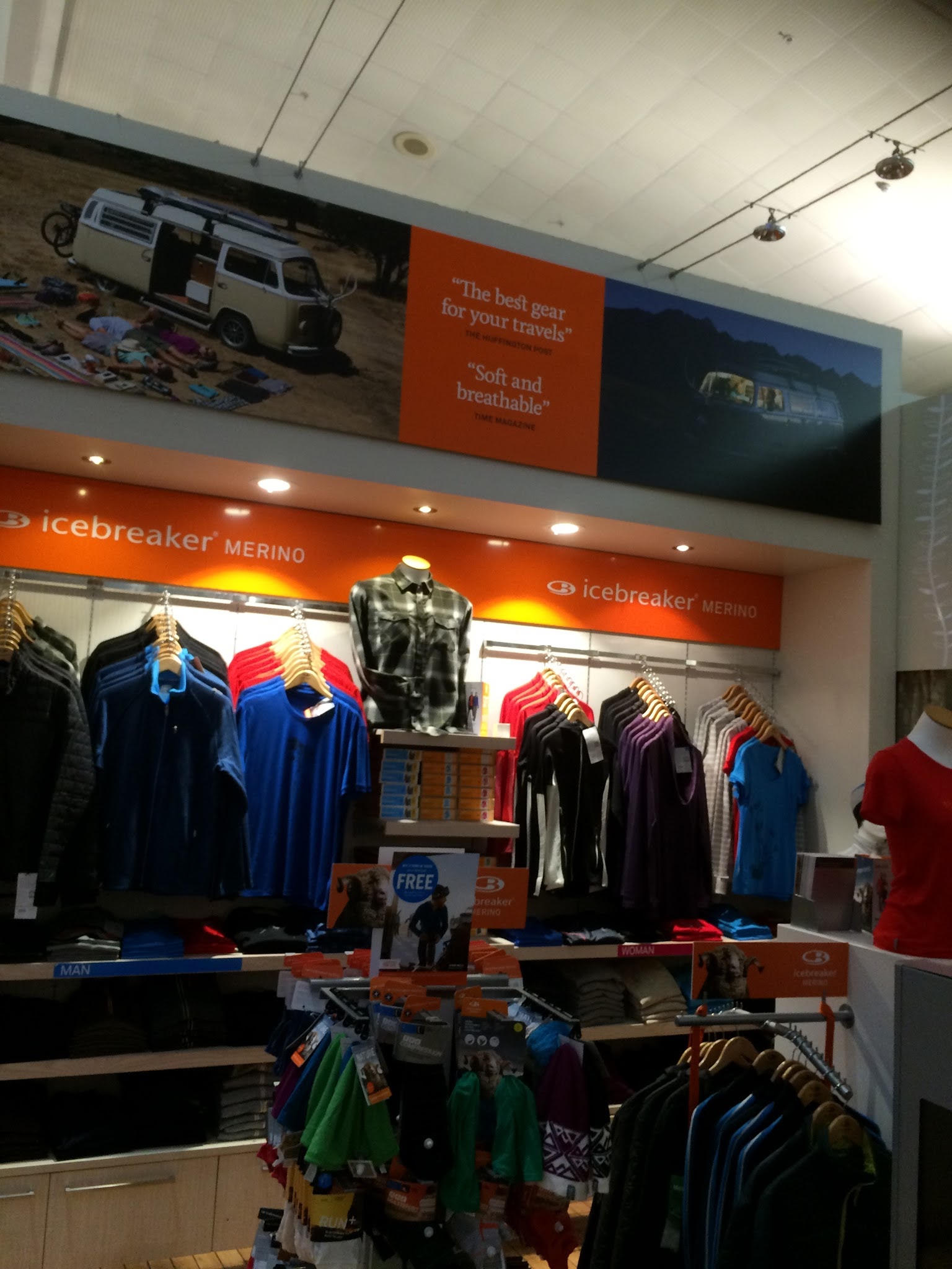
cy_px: 634
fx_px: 1063
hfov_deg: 48.2
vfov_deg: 61.7
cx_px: 476
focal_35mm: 29
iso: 80
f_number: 2.2
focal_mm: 4.15
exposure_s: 1/33
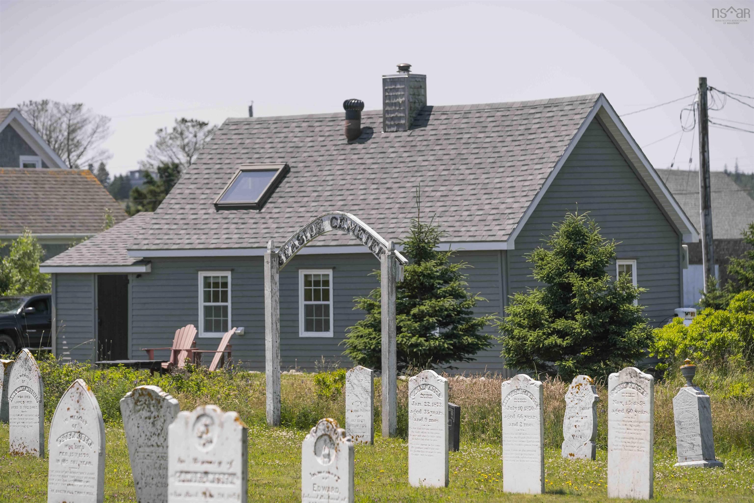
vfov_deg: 9.1
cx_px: 377
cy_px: 252
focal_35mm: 150
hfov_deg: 13.7
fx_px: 3141
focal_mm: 150
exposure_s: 1/2000
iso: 320
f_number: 4.5
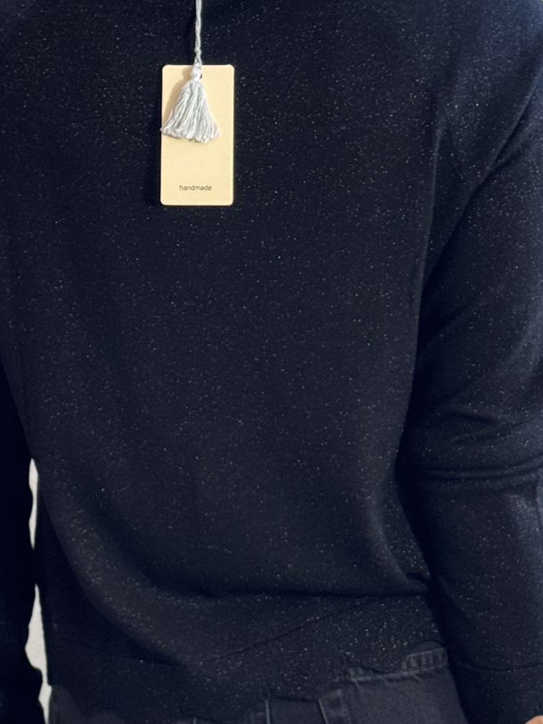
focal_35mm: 119
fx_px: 2488
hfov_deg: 12.4
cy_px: 269
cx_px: 170
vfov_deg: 16.5
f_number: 1.78
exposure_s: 1/100
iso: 100
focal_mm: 6.76
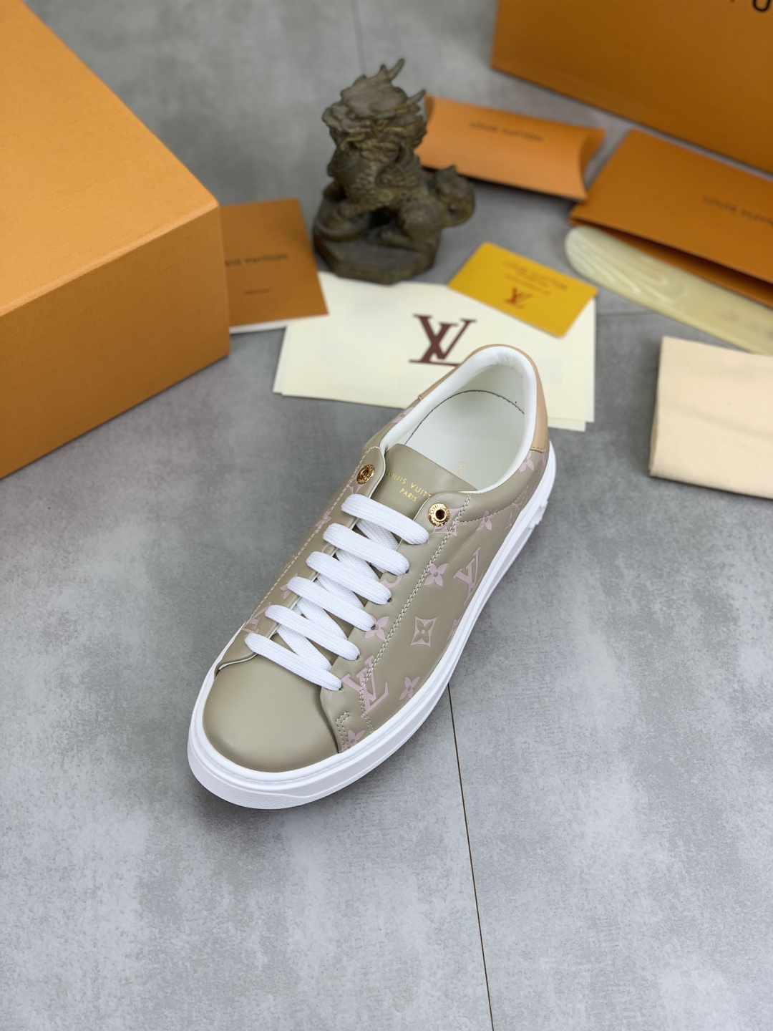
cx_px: 386
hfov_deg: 28.0
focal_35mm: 52
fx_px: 1548
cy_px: 516
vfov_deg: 36.8
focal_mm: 6
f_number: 2.4
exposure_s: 1/121
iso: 16
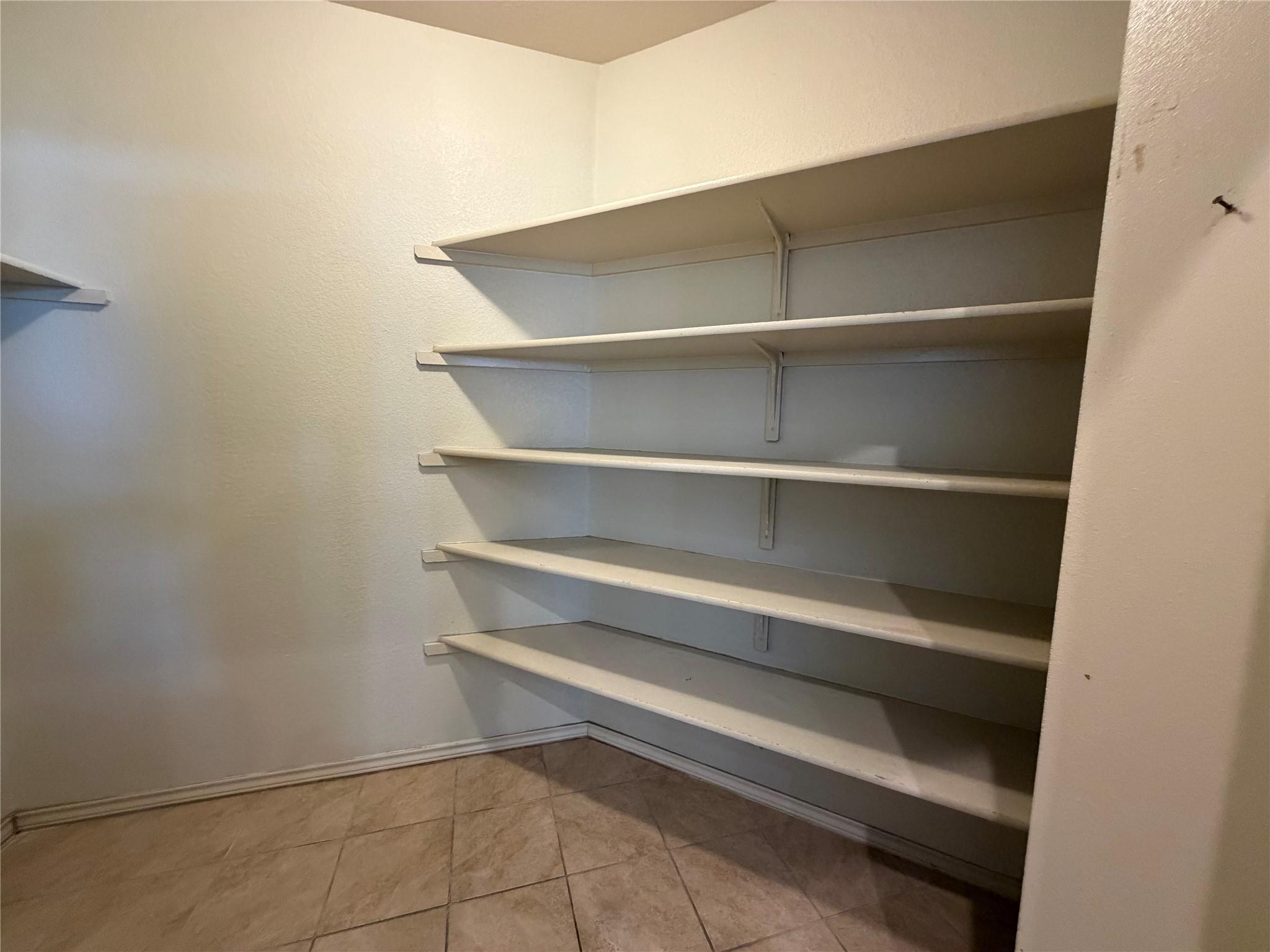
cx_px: 635
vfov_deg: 85.7
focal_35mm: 14
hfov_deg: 102.1
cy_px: 476
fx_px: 514
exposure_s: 1/60
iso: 400
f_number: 2.2
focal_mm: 2.22
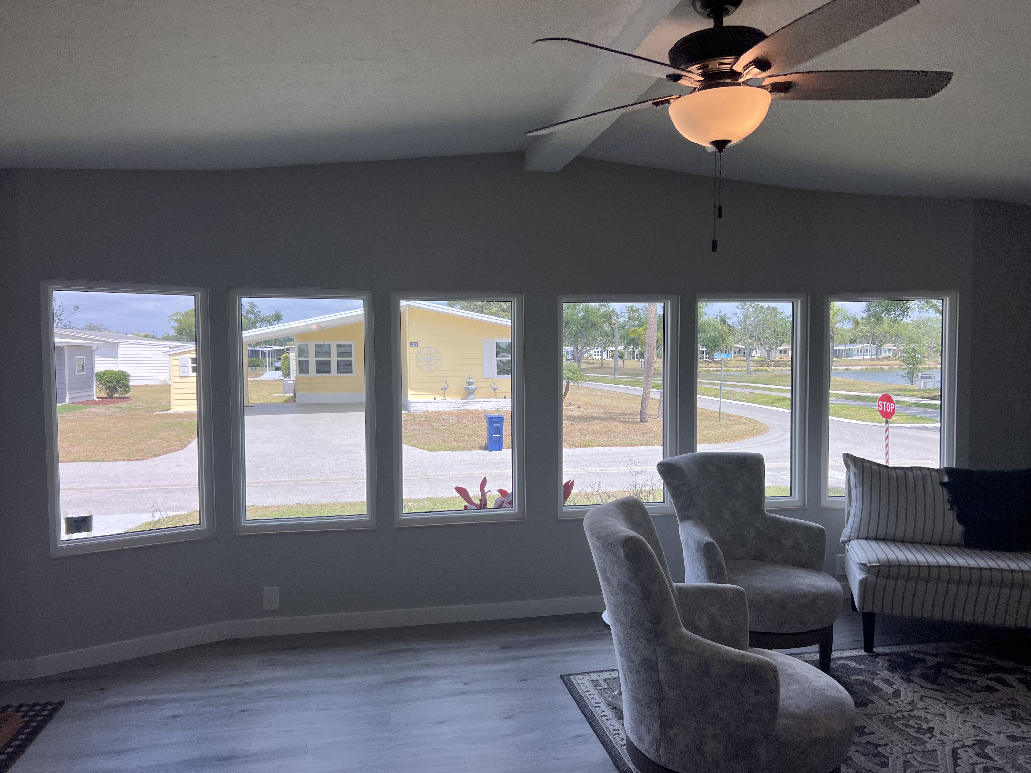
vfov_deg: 53.1
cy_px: 386
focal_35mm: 26
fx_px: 774
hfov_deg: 67.3
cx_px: 516
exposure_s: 1/1135
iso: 50
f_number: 1.5
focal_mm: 5.7
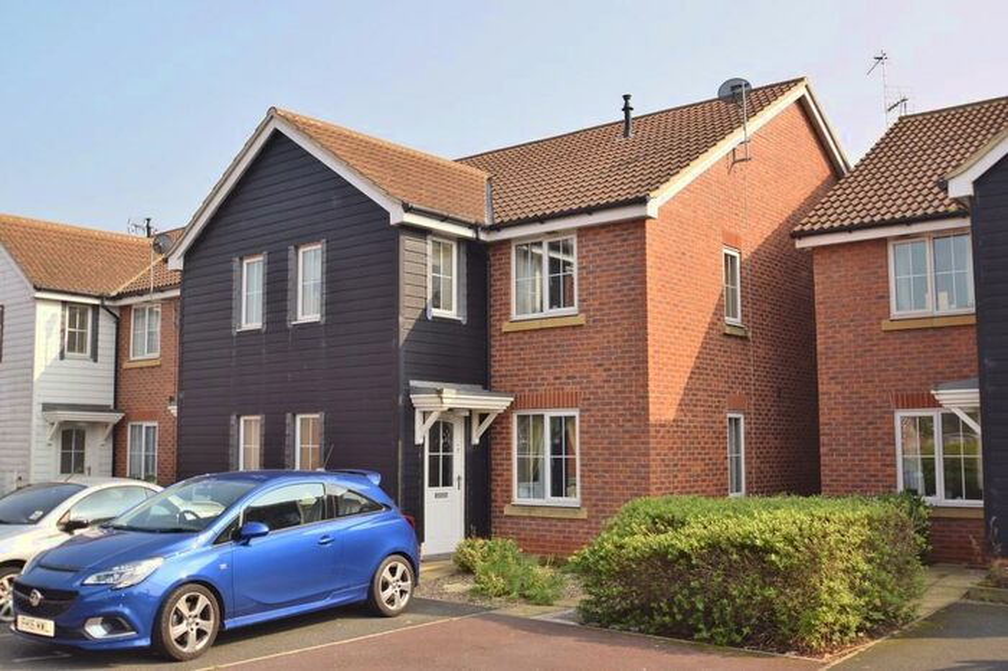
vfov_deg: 36.8
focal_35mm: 36
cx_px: 504
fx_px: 1007
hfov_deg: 53.2
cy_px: 336
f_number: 7.1
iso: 100
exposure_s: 1/200
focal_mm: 24
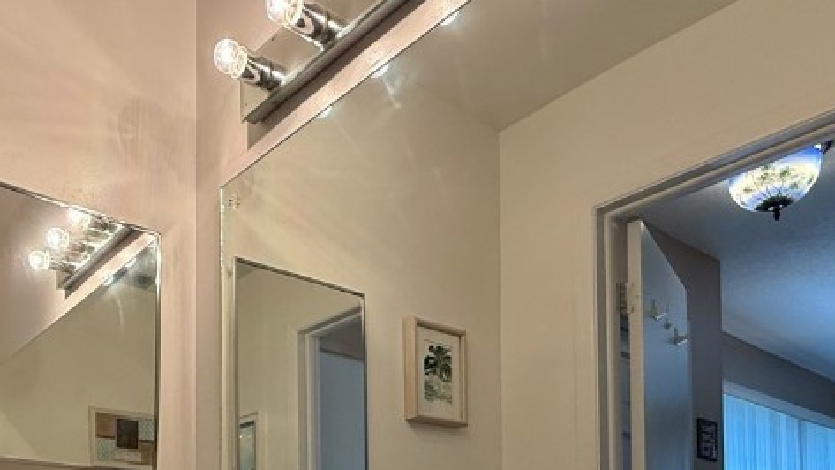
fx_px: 731
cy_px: 551
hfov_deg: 58.0
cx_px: 268
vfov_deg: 30.7
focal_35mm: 33
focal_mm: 2.22
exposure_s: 1/120
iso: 200
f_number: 2.2
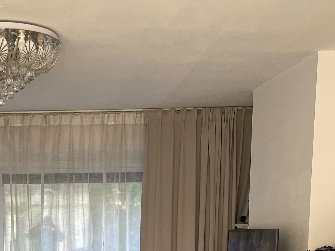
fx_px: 687
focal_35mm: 71
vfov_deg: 19.3
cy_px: 314
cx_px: 33
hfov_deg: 26.5
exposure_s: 1/121
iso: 100
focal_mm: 4.2
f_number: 1.6
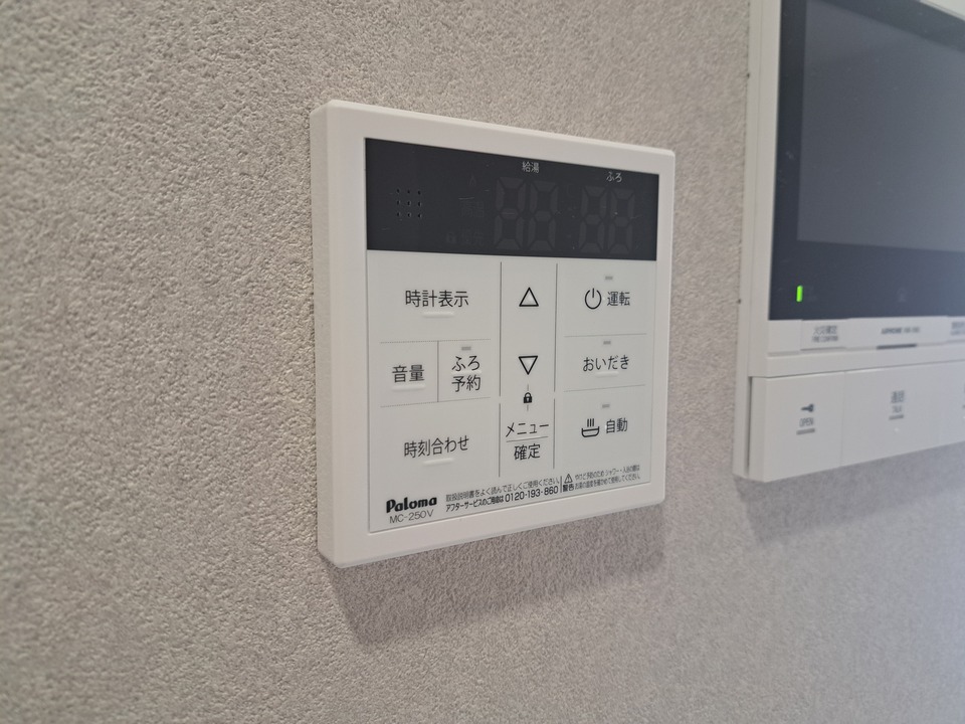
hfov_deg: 71.6
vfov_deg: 56.8
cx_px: 482
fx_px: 669
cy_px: 362
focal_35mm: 24
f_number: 1.8
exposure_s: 1/50
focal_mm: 5.23
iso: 160
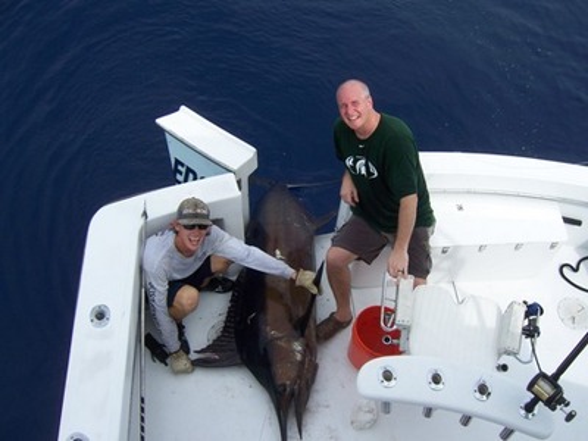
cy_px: 220
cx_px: 294
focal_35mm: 36
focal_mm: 6.2
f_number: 4.5
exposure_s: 1/500
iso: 80
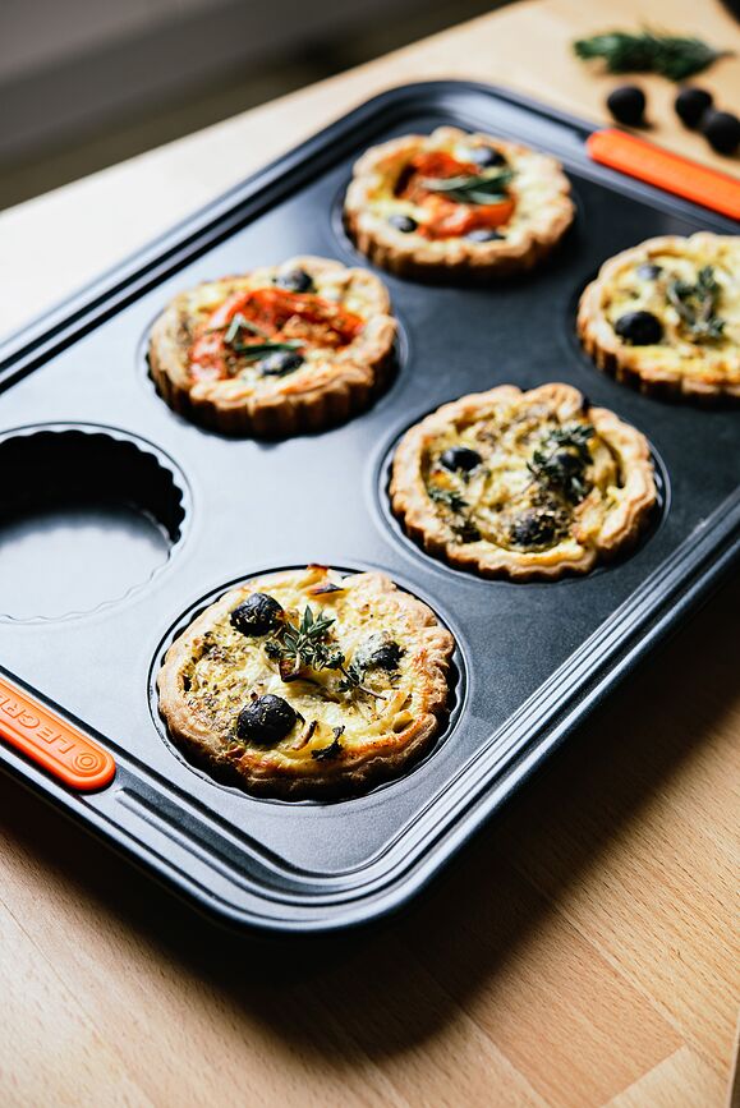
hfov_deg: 22.6
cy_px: 554
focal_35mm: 60
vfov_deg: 33.4
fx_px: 1848
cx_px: 370
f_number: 5
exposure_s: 1/160
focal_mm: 60
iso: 125
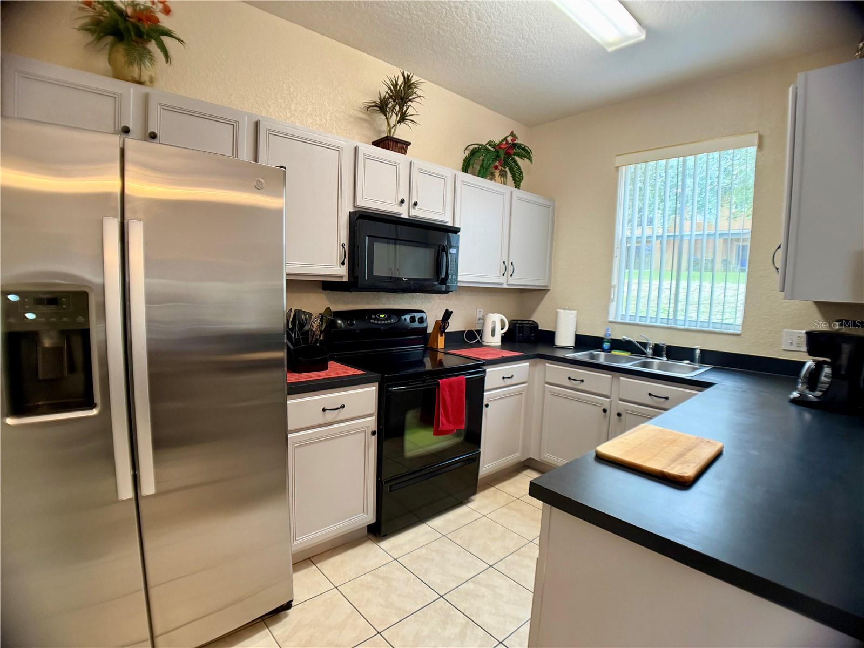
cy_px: 324
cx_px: 432
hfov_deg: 71.6
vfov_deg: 56.8
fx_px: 599
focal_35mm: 24
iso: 400
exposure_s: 1/60
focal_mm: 6.76
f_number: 1.78
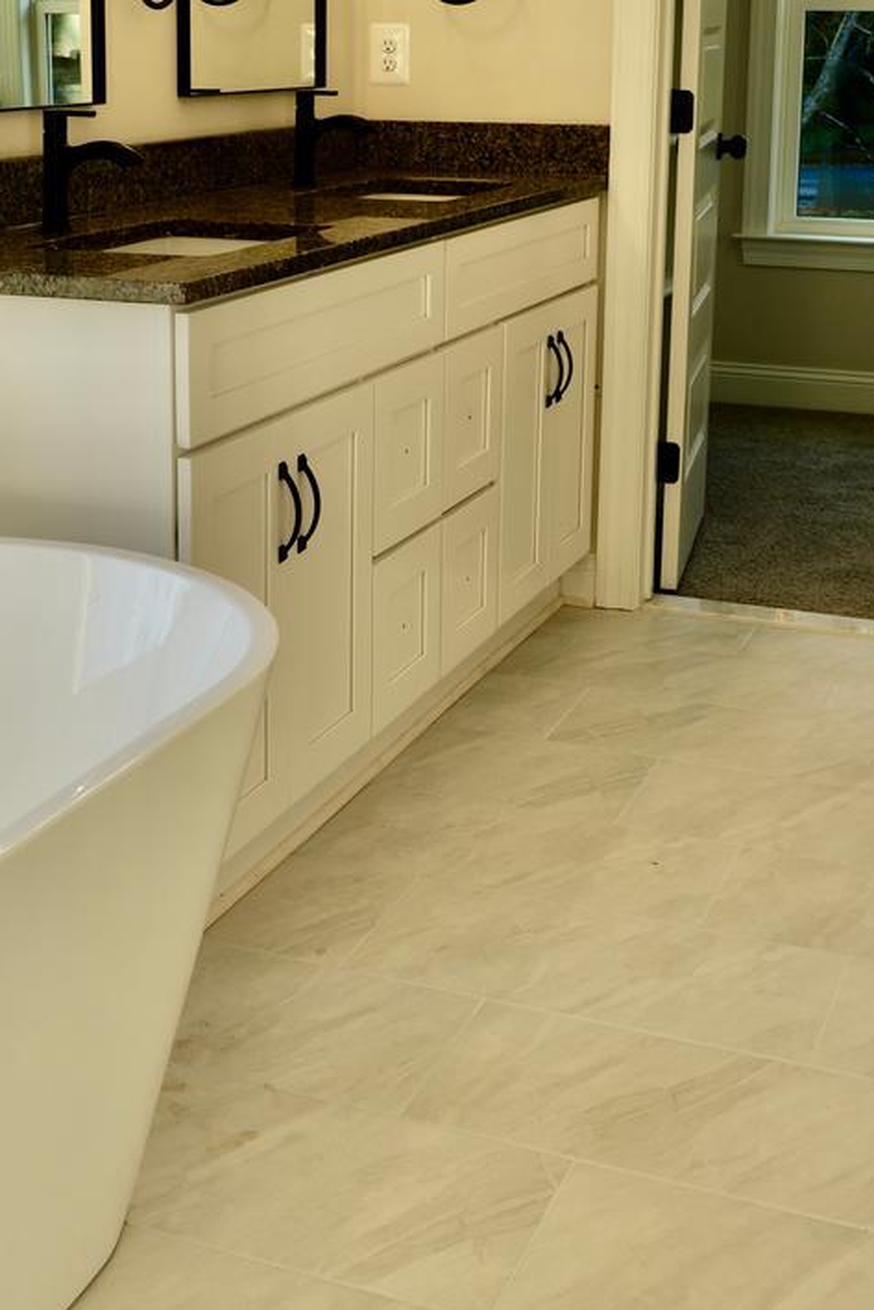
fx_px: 1893
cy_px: 384
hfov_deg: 25.9
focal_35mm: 52
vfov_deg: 37.5
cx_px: 294
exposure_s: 1/60
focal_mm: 24
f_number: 8
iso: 200
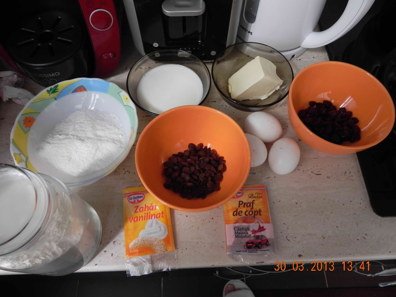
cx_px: 198
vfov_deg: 53.1
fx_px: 297
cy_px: 148
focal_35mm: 26
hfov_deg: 67.3
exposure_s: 1/468
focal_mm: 4.6
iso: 160
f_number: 2.8
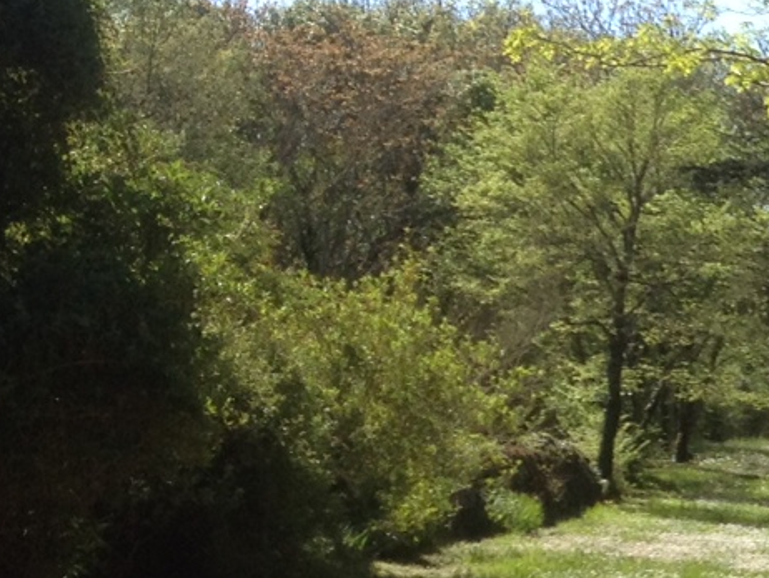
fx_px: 3445
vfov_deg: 9.5
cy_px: 633
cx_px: 1523
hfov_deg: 11.5
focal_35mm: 155
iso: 50
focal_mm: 4.28
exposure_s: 1/812
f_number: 2.4
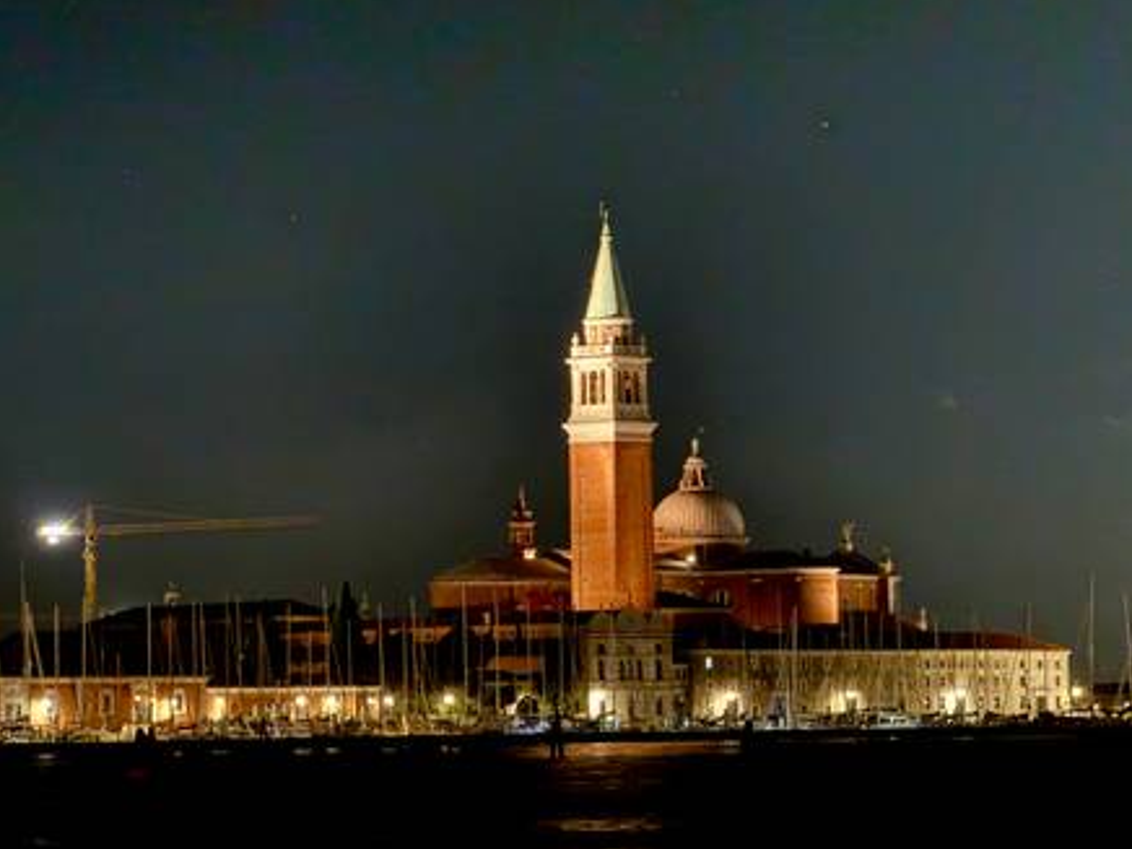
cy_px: 447
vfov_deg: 11.2
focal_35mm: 132
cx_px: 621
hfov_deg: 14.9
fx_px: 4317
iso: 2500
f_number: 2.8
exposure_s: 1/2
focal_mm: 15.66
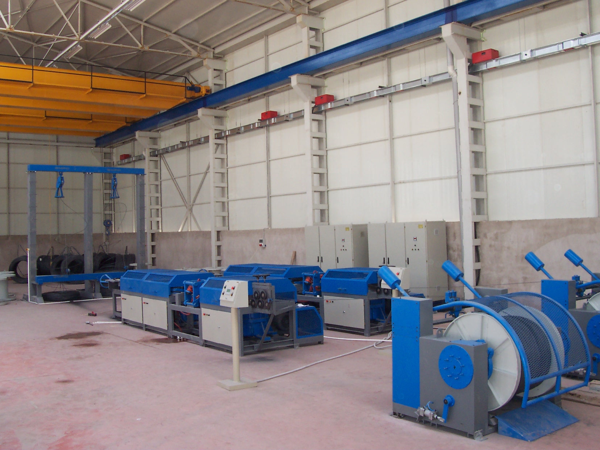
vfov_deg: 38.7
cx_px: 300
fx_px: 641
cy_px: 225
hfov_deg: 50.1
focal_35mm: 37
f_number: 2.8
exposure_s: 1/90
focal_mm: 5.6
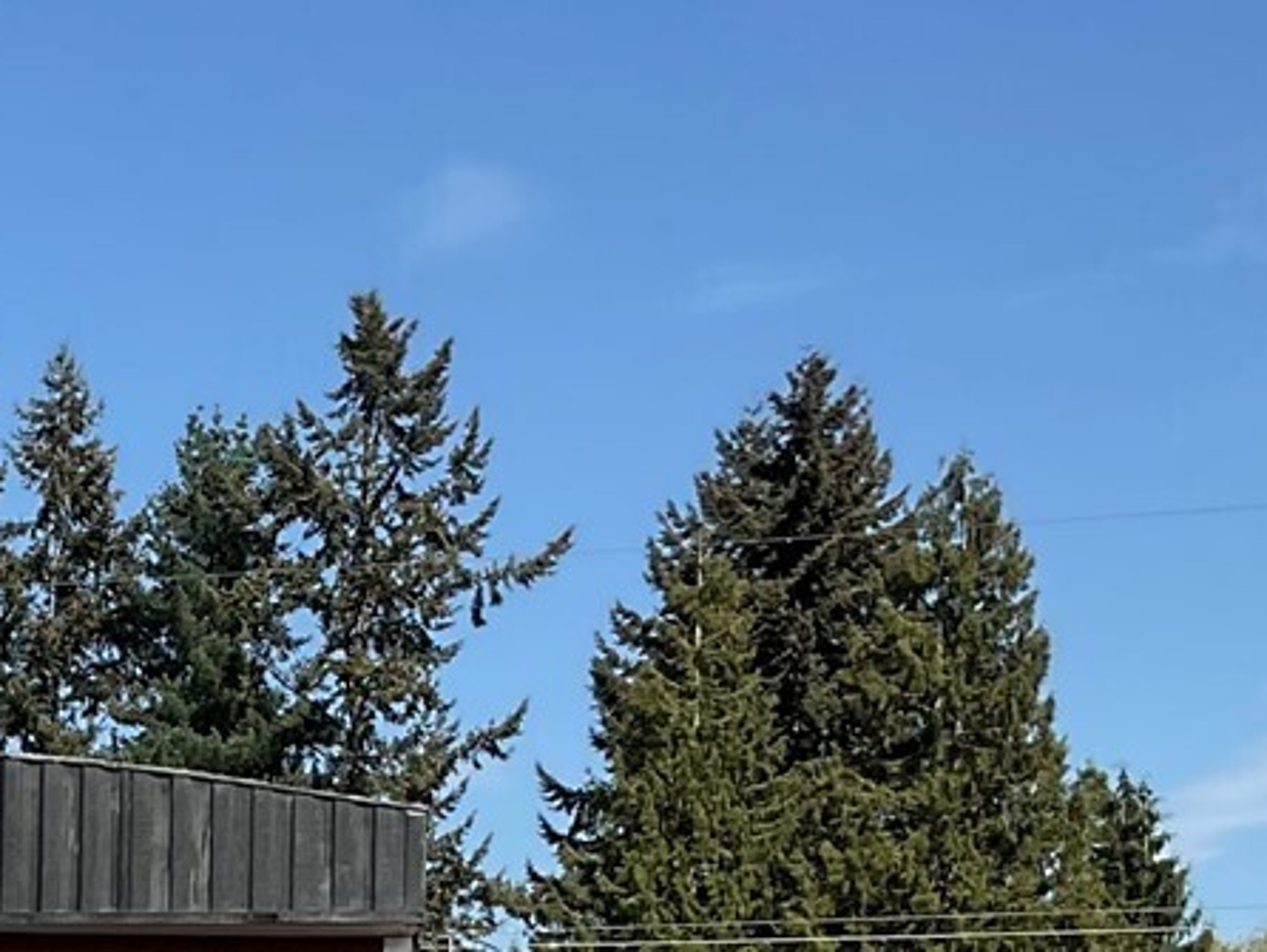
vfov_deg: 13.4
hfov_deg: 17.9
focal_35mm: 104
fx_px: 3809
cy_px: 1449
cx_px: -270
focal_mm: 3
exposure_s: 1/1534
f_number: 1.8
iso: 16
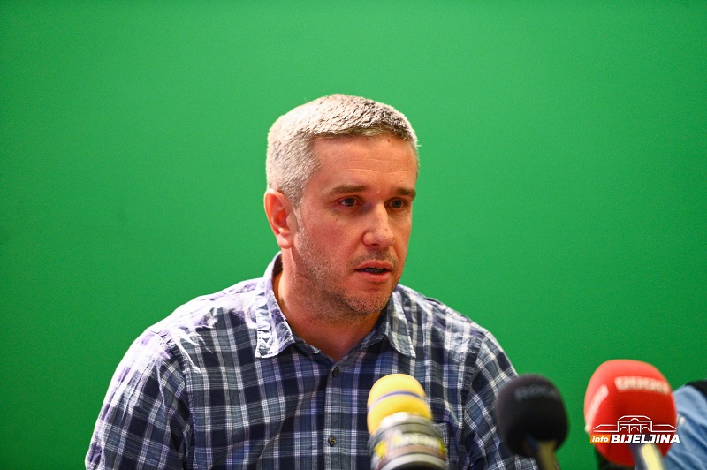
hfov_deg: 10.3
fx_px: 3924
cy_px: 235
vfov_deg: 6.9
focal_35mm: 200
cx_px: 354
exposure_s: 1/125
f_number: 2.8
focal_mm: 200
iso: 2500
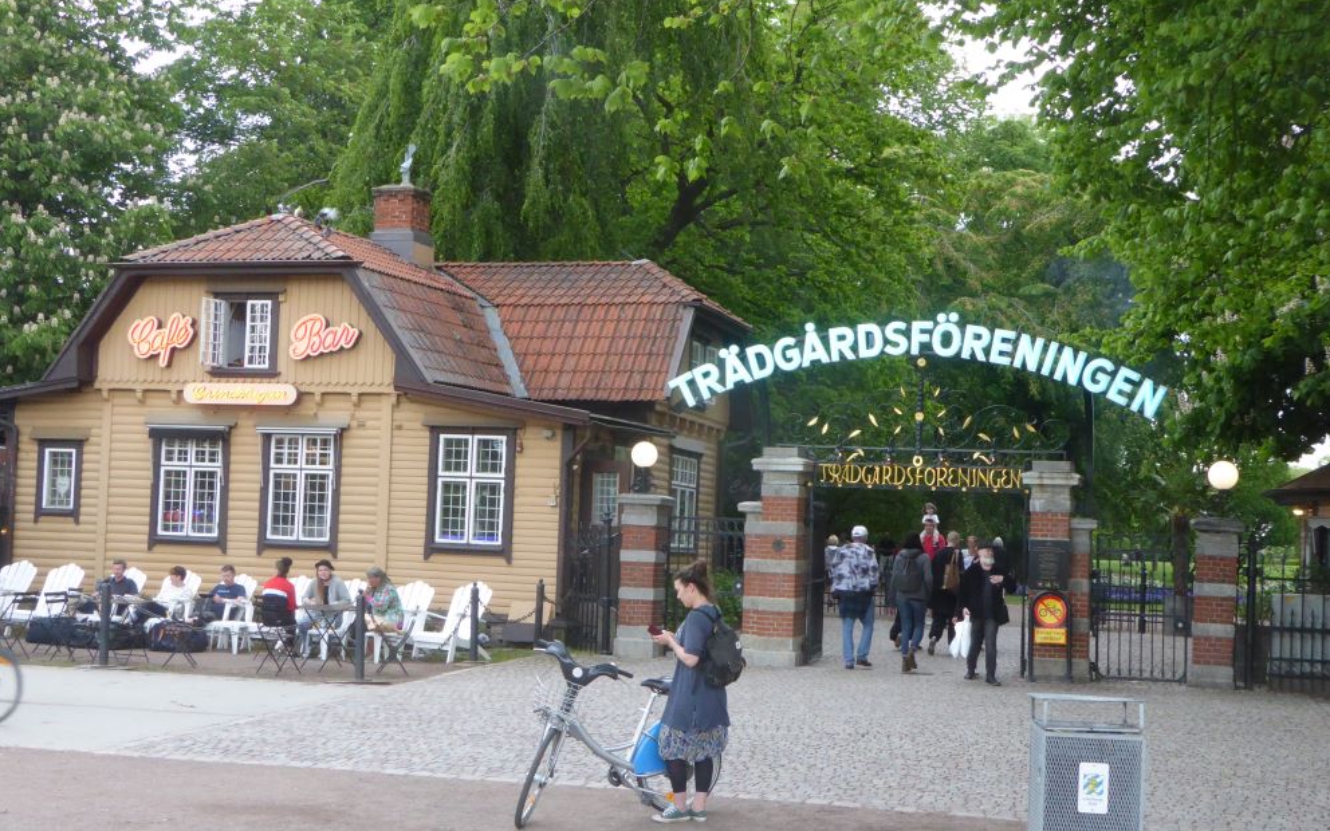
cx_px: 669
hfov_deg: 42.6
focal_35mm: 47
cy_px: 456
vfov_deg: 27.4
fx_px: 1704
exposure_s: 1/60
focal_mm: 7.8
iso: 500
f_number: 6.3
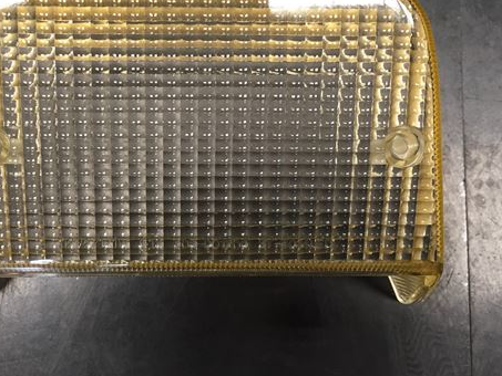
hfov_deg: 45.5
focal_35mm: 41
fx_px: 595
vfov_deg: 34.9
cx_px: 201
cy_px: 136
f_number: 2.2
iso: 100
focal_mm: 4.15
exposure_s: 1/30
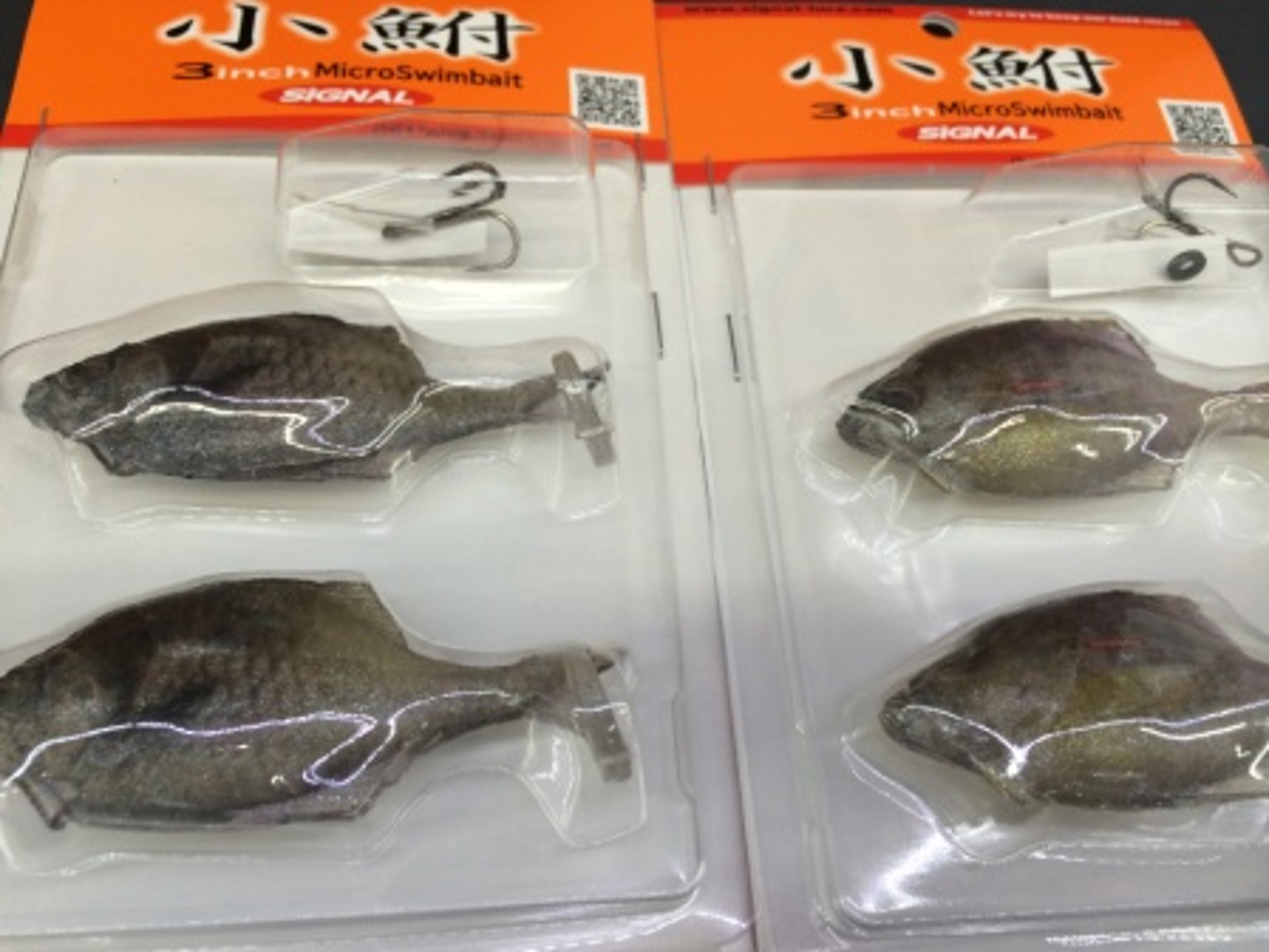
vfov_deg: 46.8
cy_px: 476
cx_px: 634
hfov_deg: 60.0
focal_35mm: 30
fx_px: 1100
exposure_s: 1/120
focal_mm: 4.12
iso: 64
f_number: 2.2
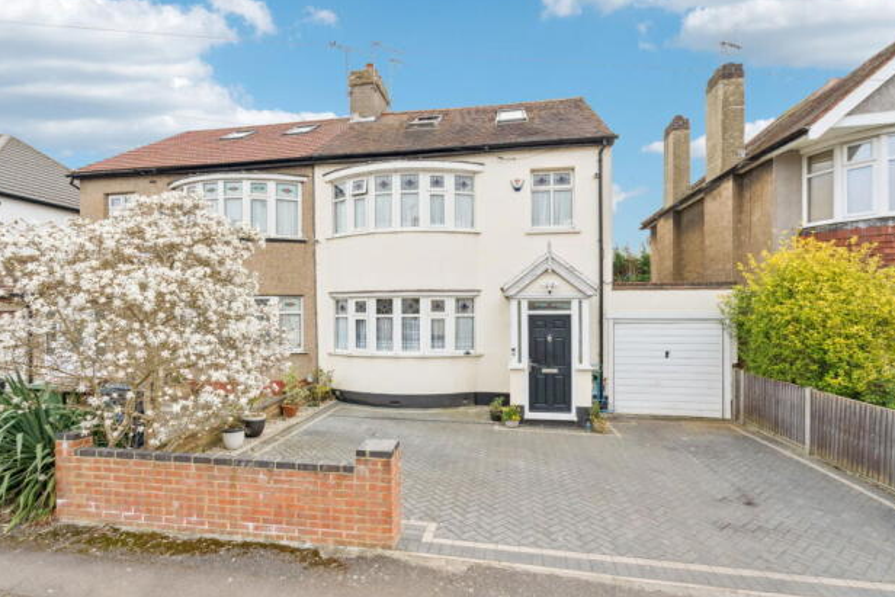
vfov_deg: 70.4
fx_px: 423
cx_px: 440
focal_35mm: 17
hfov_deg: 93.3
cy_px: 312
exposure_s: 1/400
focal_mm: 16
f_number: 9
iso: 320
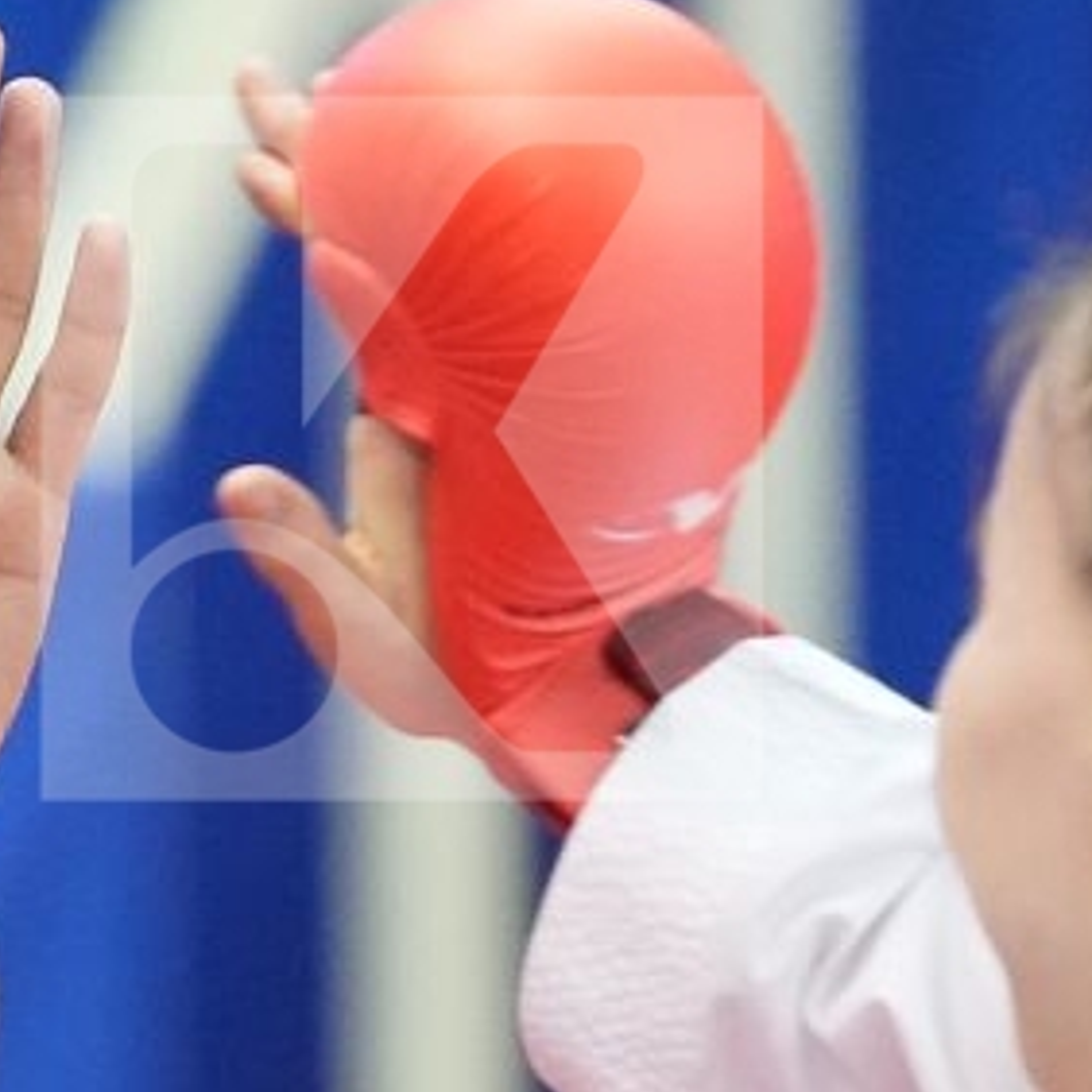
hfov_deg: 1.6
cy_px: 449
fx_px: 38760
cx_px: -910
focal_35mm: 1086
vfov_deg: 1.6
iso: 5000
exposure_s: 1/500
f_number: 2.8
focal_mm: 200
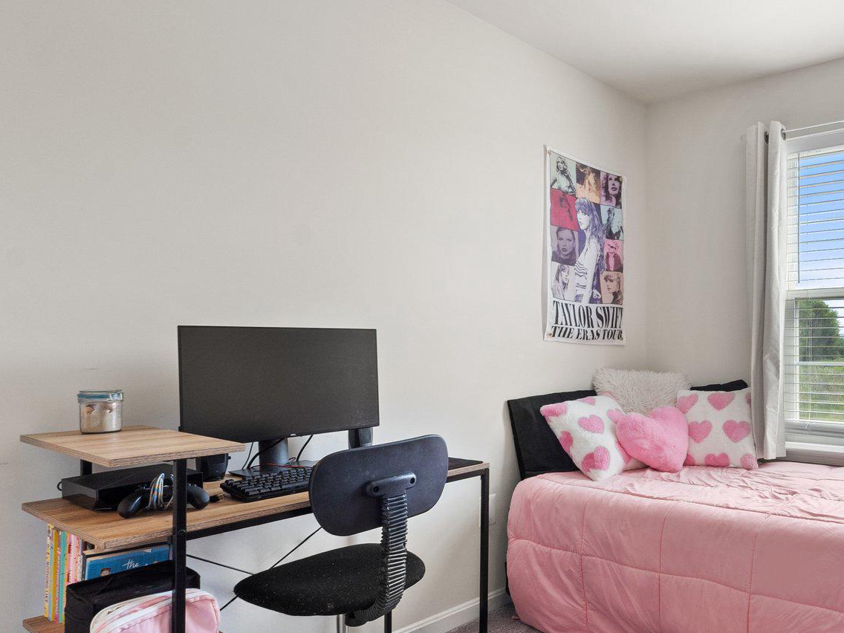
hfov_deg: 60.4
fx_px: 634
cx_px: 705
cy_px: 334
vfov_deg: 53.0
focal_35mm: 26
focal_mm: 10
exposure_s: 1/6
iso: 400
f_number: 10
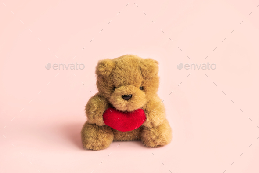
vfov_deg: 24.6
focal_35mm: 55
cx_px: 130
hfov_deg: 36.3
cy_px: 86
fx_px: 396
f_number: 4
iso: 200
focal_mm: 55
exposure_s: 1/50
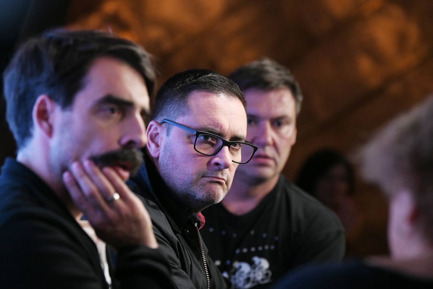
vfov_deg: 9.8
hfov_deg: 14.7
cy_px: 144
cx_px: 216
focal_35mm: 140
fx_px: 1684
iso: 4000
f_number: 4
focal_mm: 140
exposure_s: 1/320
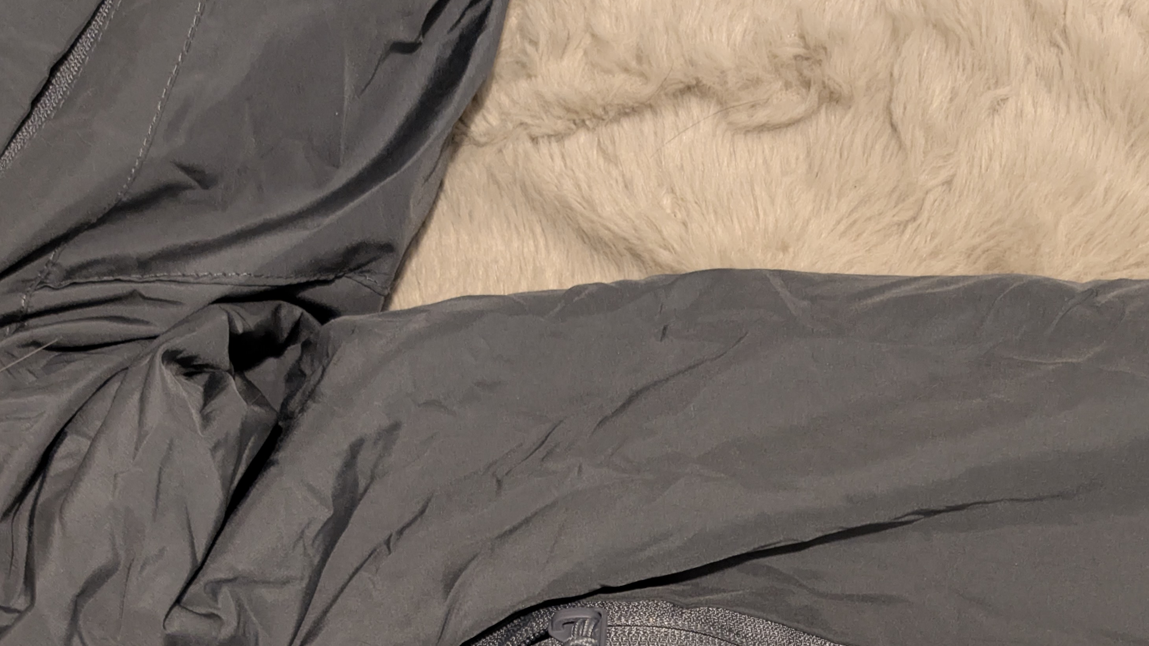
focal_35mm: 73
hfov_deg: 28.8
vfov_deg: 15.0
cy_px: 1039
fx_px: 2224
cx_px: 767
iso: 344
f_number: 1.68
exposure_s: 1/33.3
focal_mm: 6.9
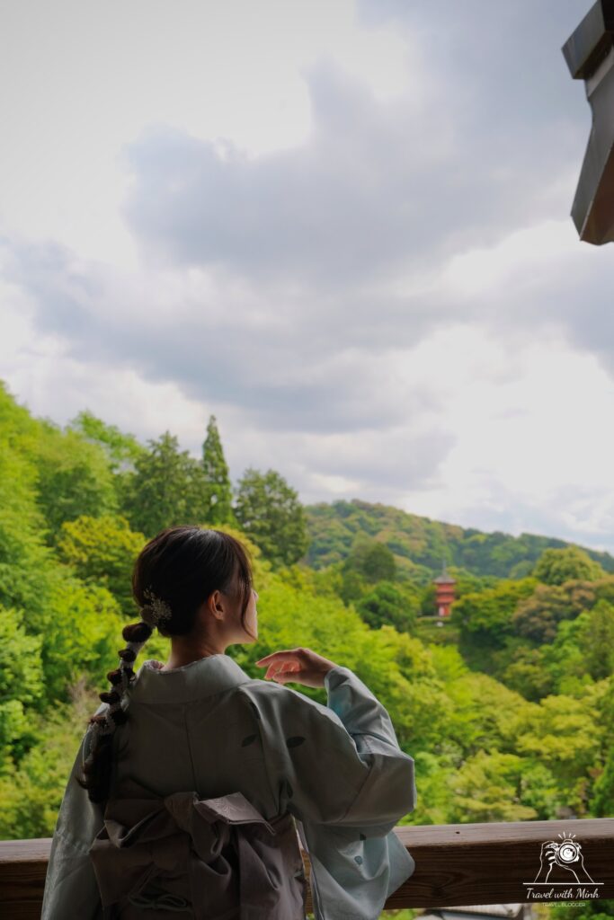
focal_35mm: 35
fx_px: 895
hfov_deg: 37.9
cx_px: 307
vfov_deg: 54.4
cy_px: 460
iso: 400
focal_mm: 23.5
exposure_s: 1/750
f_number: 4
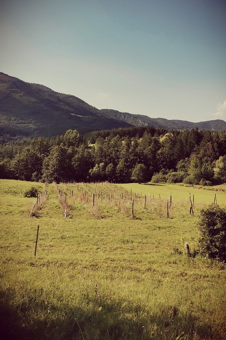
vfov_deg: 60.2
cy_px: 155
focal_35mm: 31
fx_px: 292
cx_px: 119
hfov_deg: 42.3
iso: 50
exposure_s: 1/2058
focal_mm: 4.75
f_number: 1.8
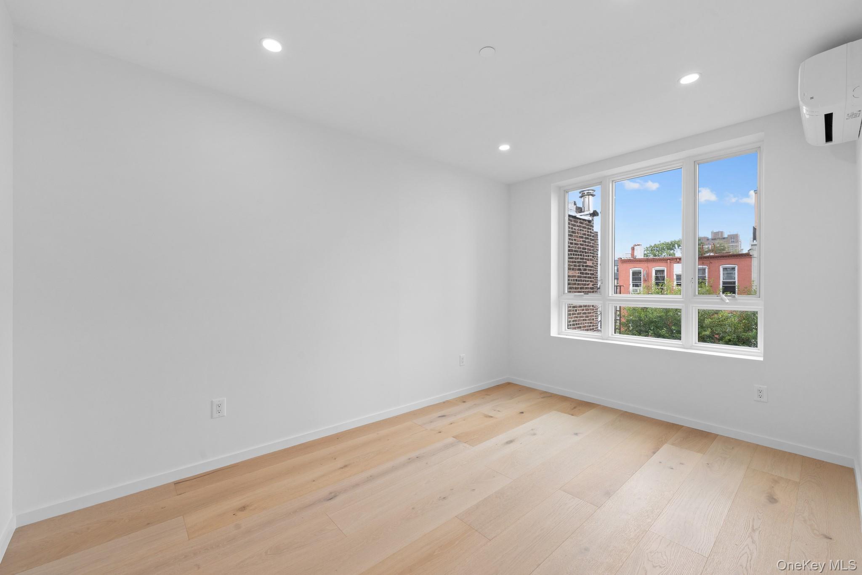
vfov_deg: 81.2
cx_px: 431
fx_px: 335
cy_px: 288
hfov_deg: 104.3
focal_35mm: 14
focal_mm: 14
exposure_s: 1/25
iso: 400
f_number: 10
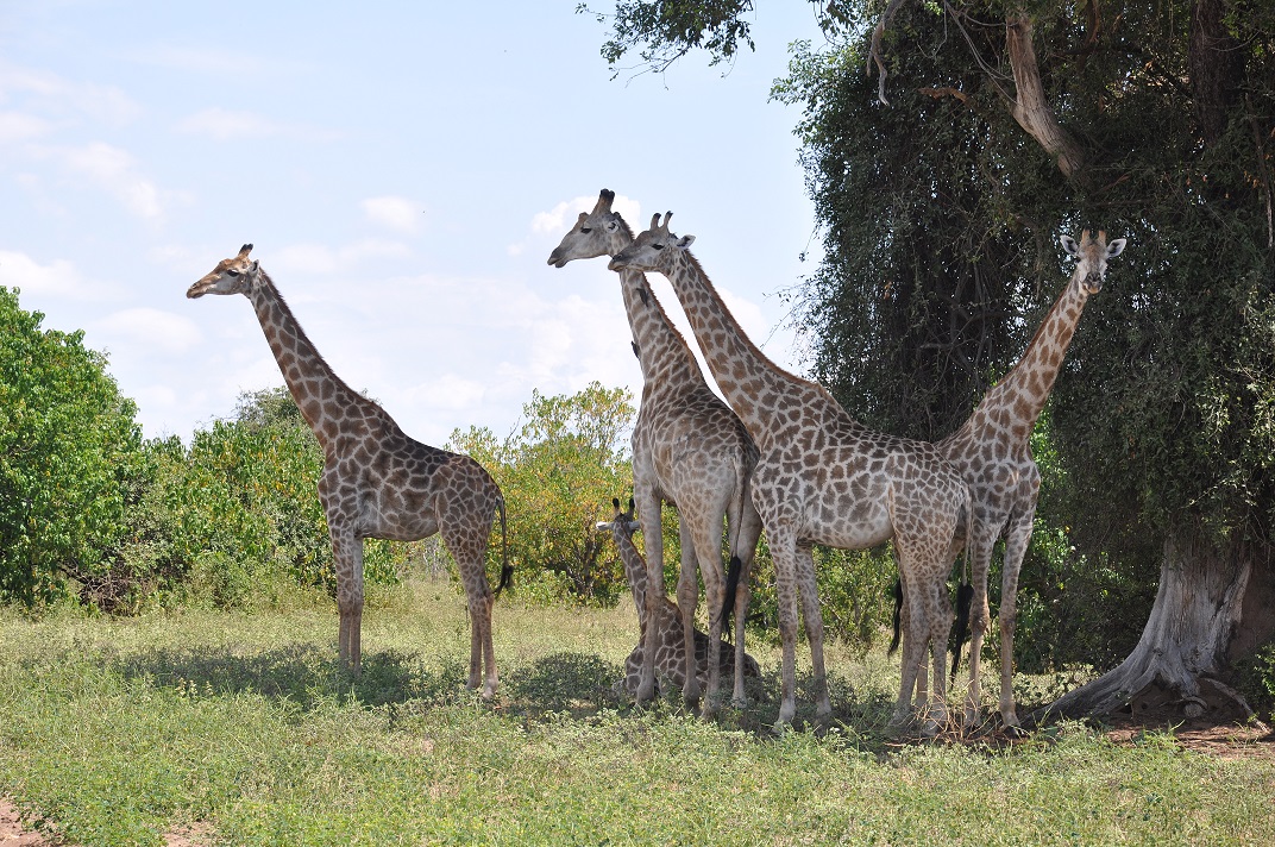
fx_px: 4245
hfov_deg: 17.1
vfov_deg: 11.4
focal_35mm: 120
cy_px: 424
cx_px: 638
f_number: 8
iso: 200
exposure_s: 1/250
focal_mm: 80
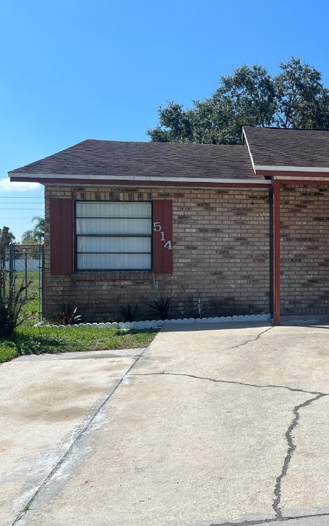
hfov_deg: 32.0
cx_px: 323
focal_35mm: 37
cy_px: 263
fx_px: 531
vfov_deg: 52.7
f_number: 1.5
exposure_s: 1/4630
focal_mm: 5.7
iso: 50
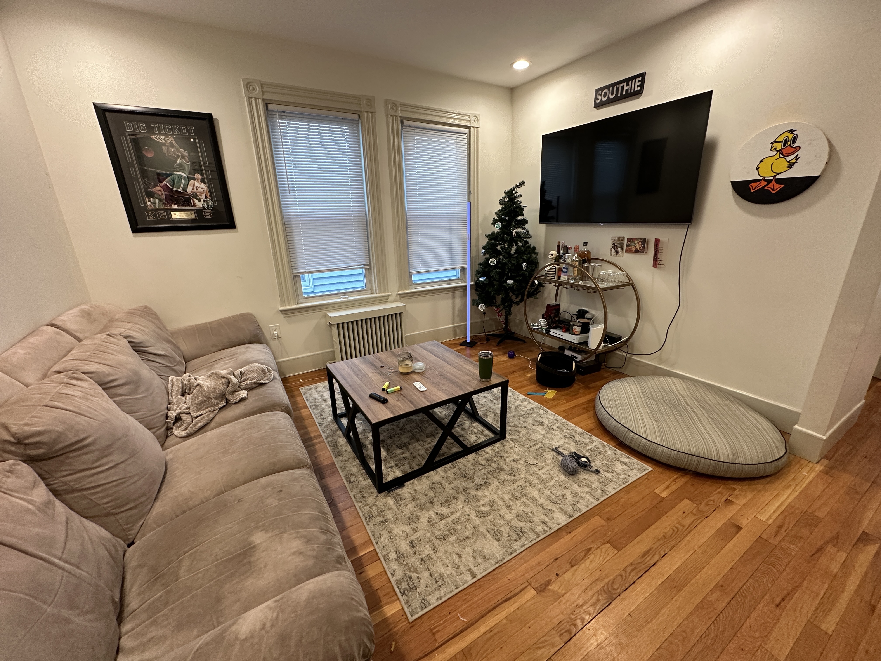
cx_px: 440
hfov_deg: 102.1
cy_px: 330
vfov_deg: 85.7
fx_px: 356
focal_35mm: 14
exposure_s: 1/60
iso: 250
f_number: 2.2
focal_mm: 2.22
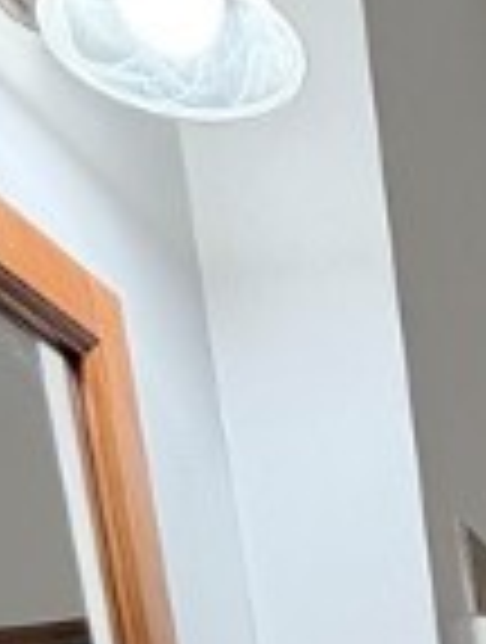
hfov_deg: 18.1
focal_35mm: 75
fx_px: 1398
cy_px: 1392
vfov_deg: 16.7
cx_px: 670
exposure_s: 1/120
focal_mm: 2.22
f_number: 2.2
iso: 125
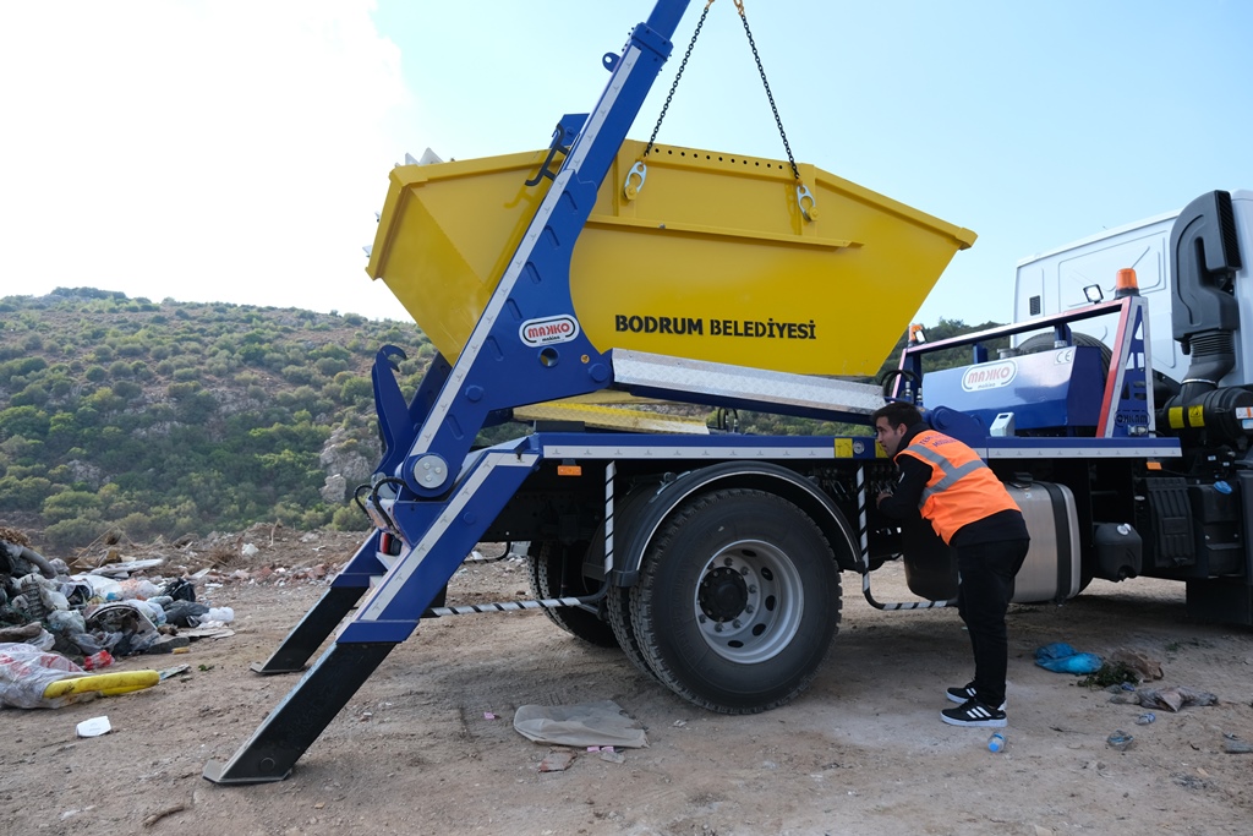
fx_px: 835
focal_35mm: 24
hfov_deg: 73.7
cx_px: 626
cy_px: 418
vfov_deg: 53.1
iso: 400
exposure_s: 1/1000
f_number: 4
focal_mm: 16
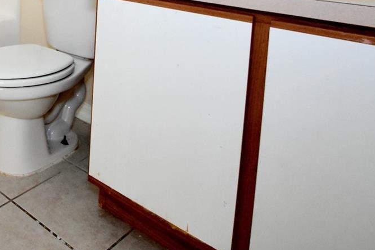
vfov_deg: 31.3
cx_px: -22
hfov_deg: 43.3
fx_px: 375
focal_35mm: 36
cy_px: -46
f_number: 3.5
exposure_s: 1/60.2
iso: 4500
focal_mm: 10
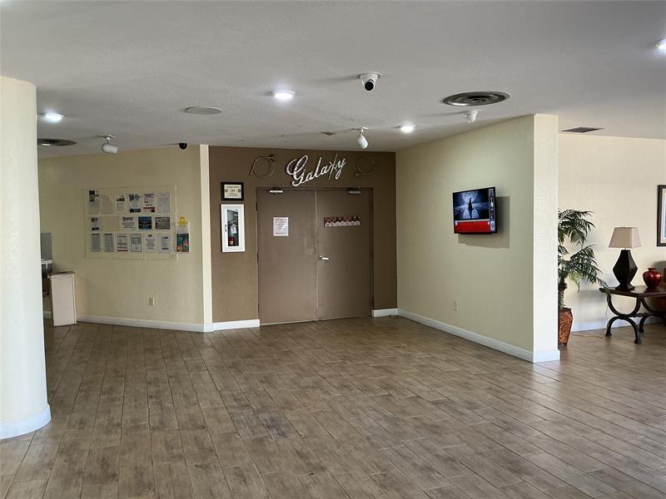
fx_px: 558
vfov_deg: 48.2
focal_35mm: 29
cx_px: 333
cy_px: 250
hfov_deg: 61.7
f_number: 1.8
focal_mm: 3
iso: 64
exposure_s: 1/60
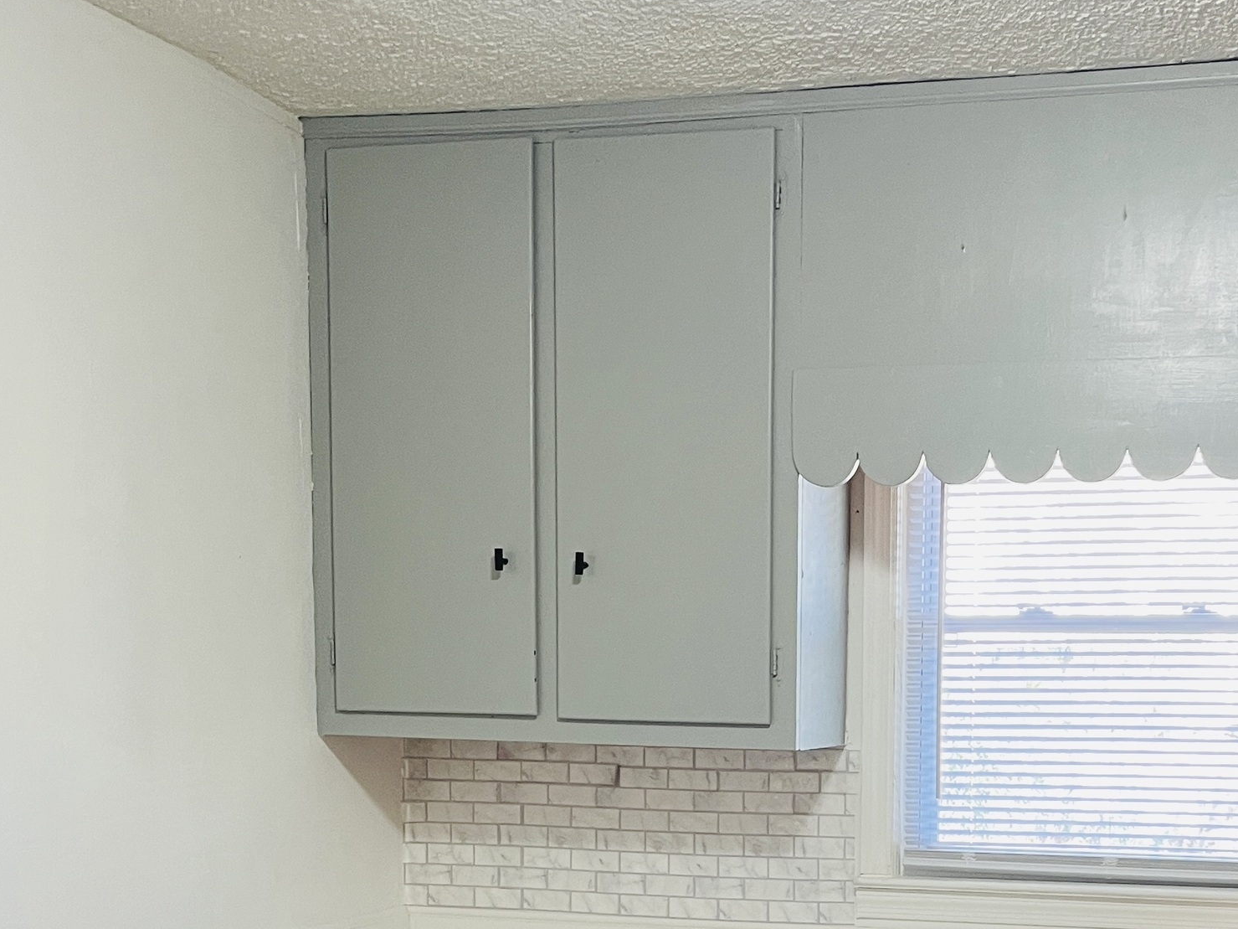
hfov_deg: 35.1
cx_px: 853
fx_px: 1931
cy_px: 929
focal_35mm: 54
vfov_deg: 25.7
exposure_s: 1/60
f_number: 1.6
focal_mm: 5.1
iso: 200
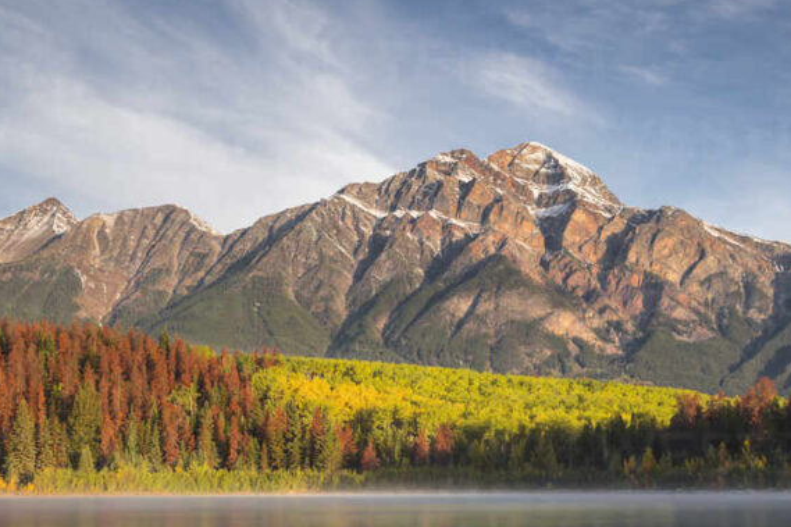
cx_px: 485
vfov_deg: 21.3
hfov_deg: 31.8
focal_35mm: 63
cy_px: 425
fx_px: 1384
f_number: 11
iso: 100
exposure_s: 5
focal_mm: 35
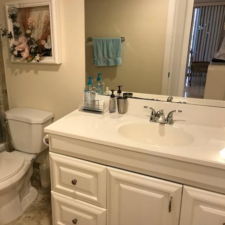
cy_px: 113
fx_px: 250
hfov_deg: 47.8
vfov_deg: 48.5
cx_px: 79
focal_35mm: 34
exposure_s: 1/24
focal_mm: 3.99
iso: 40
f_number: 1.8
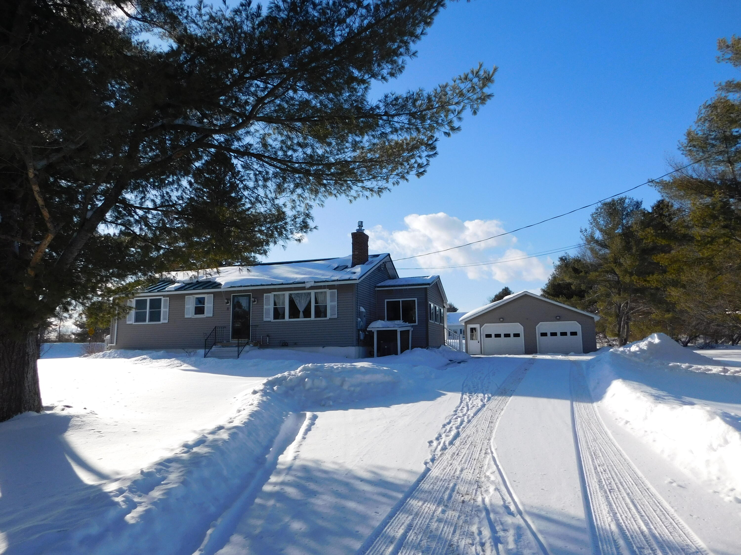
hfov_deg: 73.9
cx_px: 370
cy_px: 278
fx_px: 492
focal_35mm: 23
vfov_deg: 58.9
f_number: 6
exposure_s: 1/640
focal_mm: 4
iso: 125
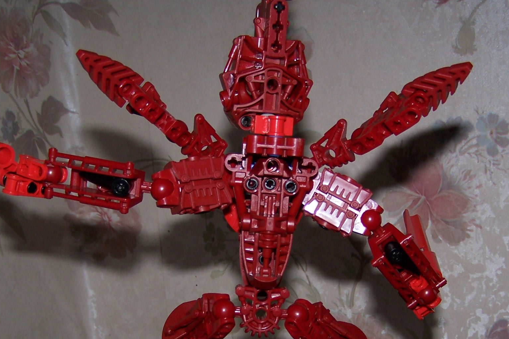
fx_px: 834
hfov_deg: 33.9
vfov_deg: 22.7
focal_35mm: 59
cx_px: 270
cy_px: 270
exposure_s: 1/60
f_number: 2.8
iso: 80
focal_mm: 6.3
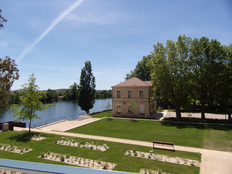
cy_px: 87
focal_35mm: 25
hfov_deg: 69.4
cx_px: 116
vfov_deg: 54.9
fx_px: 168
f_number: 10.9
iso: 80
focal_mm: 4.5
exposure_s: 1/140
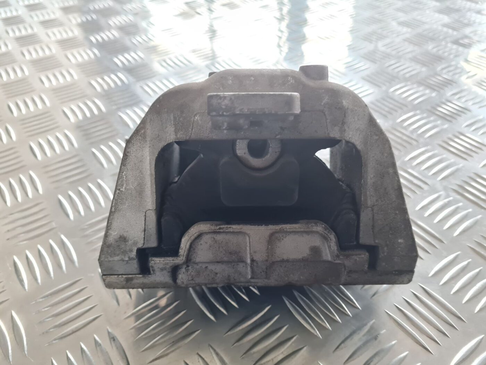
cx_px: 243
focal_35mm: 26
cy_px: 182
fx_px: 365
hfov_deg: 67.3
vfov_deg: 53.1
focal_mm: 5.4
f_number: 1.8
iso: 500
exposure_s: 1/50
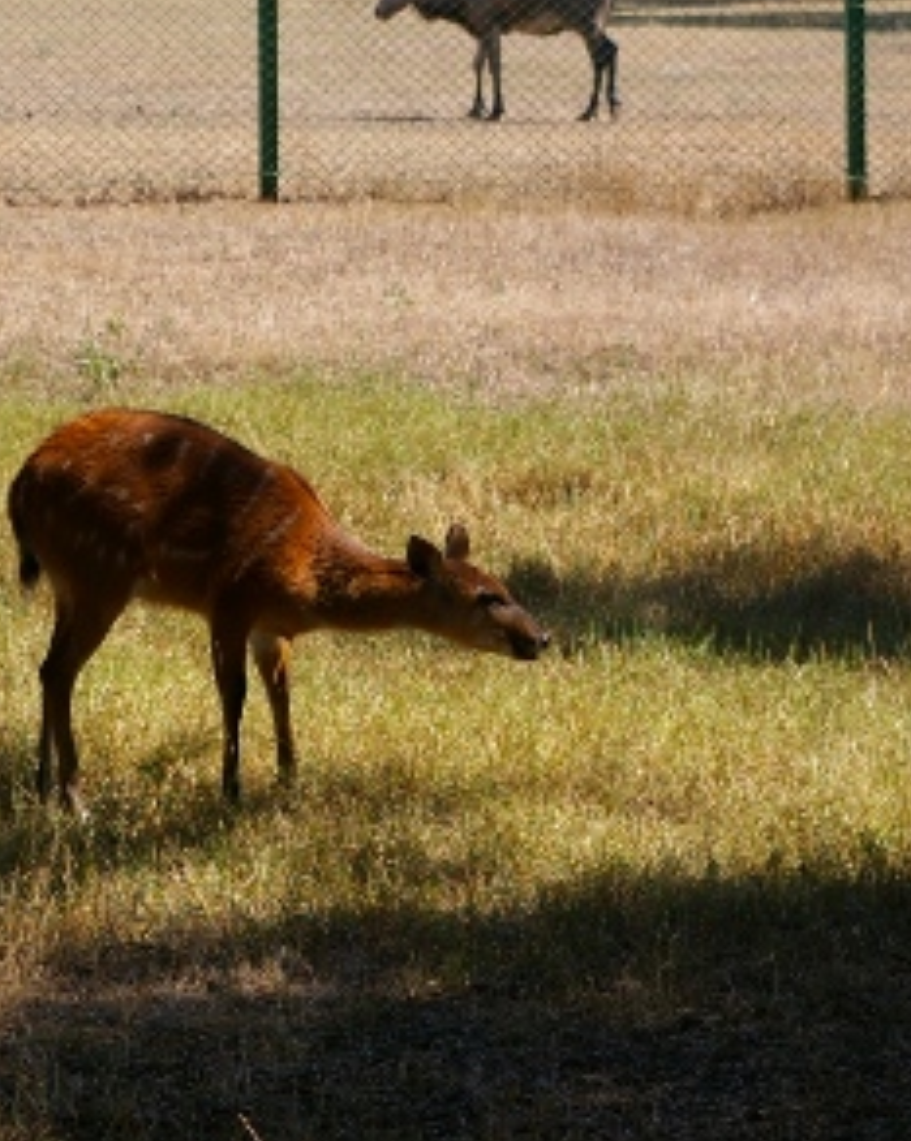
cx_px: 207
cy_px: 543
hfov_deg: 9.4
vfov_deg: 11.8
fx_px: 5502
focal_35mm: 163
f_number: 8
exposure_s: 1/250
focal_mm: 55
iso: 200
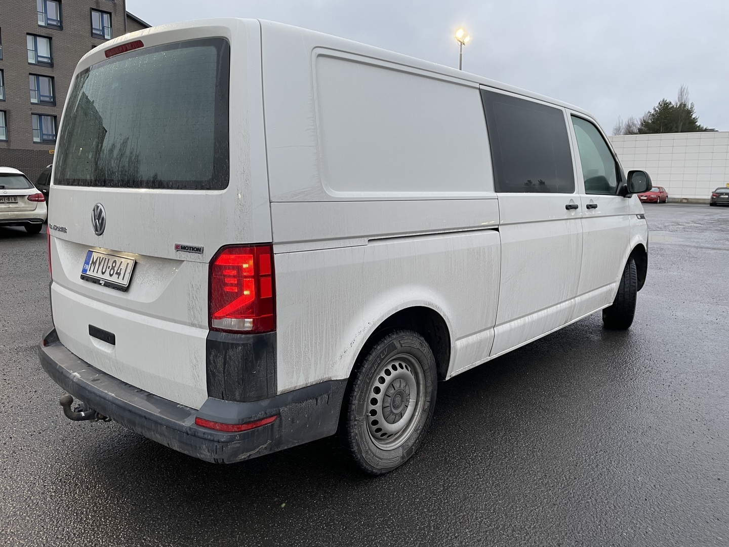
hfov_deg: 67.3
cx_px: 364
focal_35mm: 26
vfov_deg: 53.1
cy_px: 274
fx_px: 548
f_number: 1.6
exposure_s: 1/50
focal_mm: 4.2
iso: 64
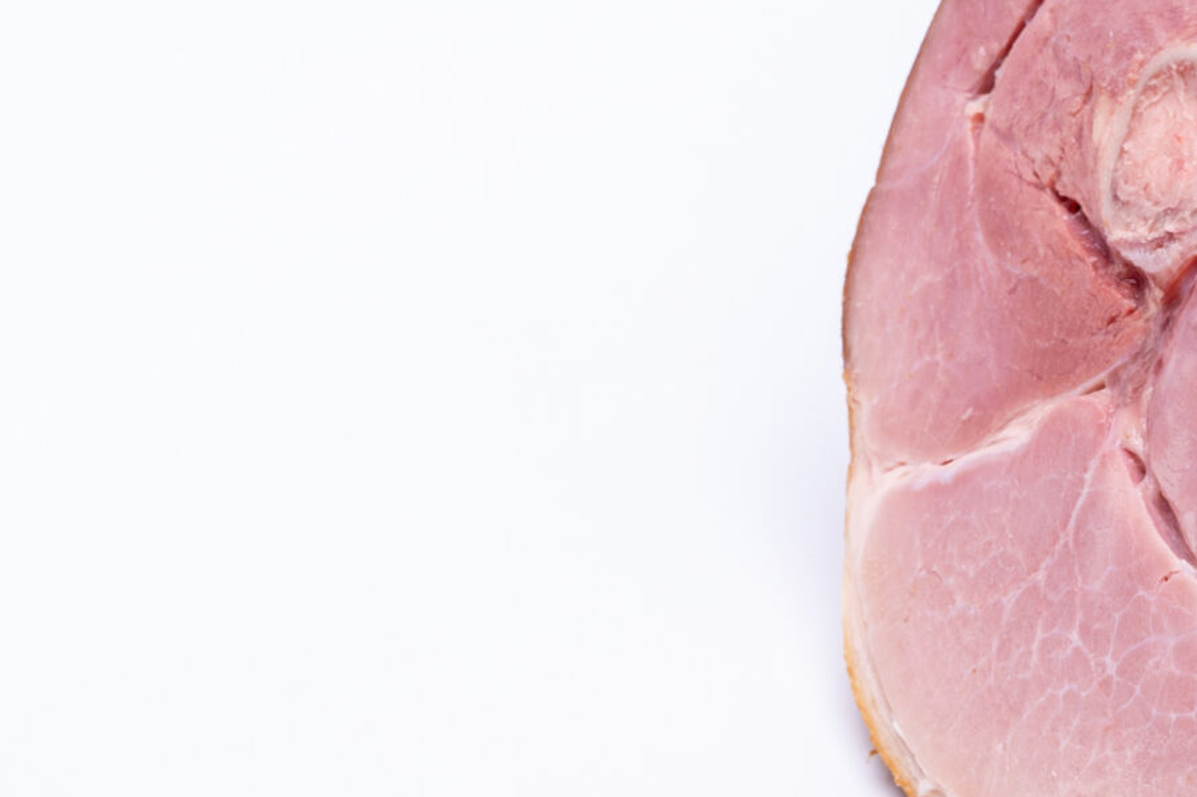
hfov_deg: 14.3
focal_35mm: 140
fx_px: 4654
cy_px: 453
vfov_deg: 9.8
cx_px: 1381
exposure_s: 1/125
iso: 100
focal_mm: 49
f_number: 11
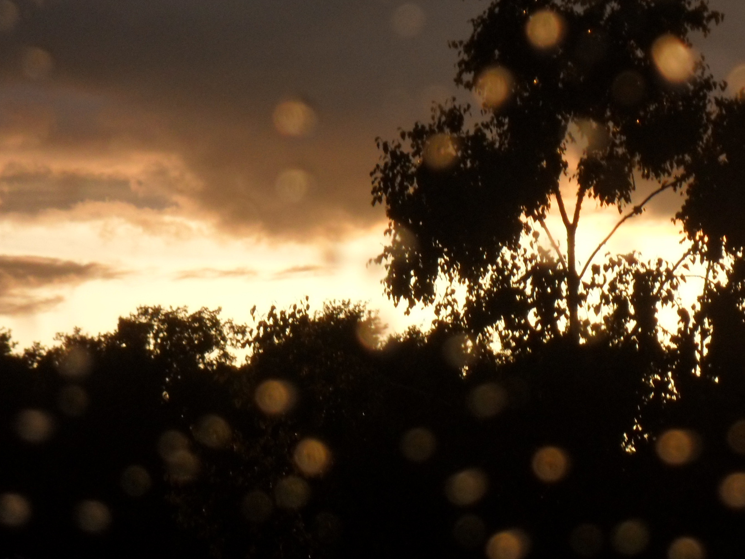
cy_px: 181
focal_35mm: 212
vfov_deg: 7.0
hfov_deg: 9.3
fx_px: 4563
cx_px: 564
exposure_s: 1/90
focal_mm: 24.5
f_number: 5.9
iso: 200
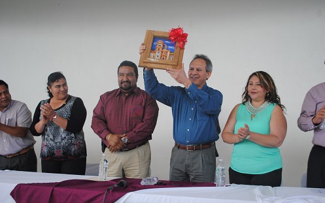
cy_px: 108
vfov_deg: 32.0
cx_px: 163
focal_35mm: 40
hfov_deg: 49.3
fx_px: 354
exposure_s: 1/125
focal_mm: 26
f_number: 4.2
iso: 800
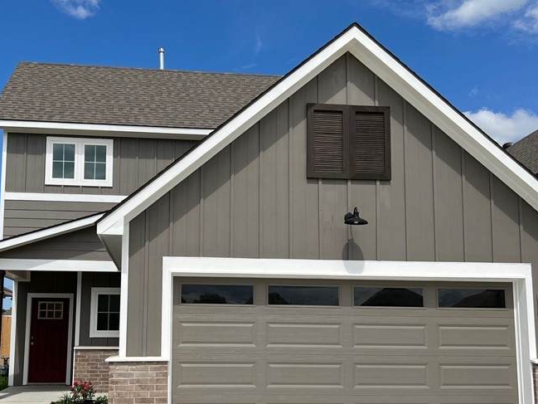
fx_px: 637
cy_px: 252
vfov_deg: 35.0
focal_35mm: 41
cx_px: 216
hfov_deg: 45.5
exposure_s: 1/6579
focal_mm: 5.7
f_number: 1.5
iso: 50
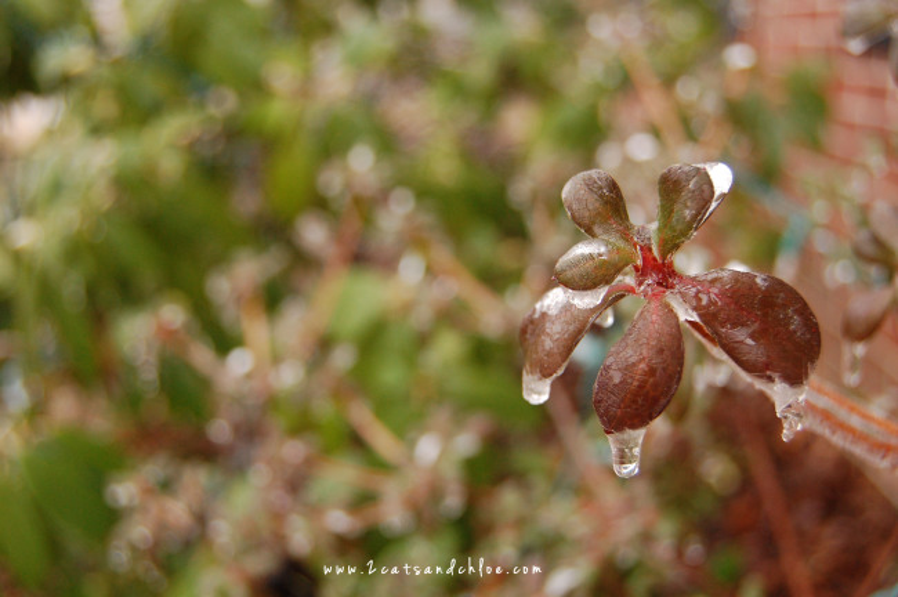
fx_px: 1159
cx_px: 449
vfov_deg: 28.9
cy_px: 298
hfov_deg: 42.4
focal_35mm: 46
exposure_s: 1/125
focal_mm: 31
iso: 800
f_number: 4.5
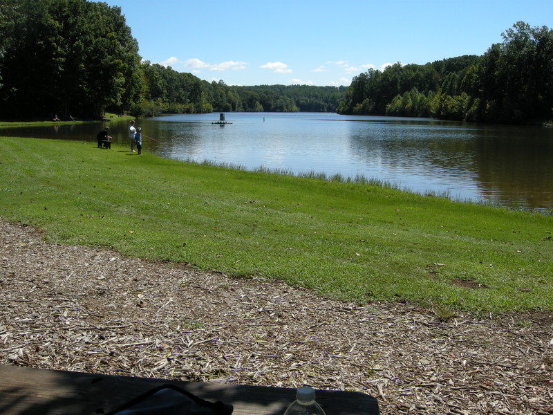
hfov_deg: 52.6
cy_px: 208
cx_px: 276
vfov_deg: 40.7
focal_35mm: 35
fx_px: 559
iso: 64
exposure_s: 1/230
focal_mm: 7.5
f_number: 6.1
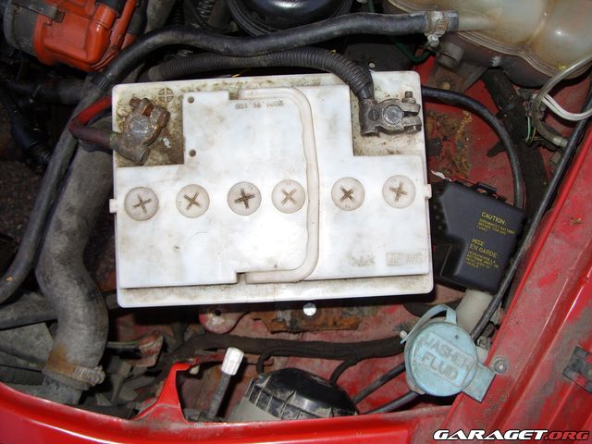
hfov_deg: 49.0
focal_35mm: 38
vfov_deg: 37.7
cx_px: 296
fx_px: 650
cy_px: 222
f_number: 2.8
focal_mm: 7.8
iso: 50
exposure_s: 1/30
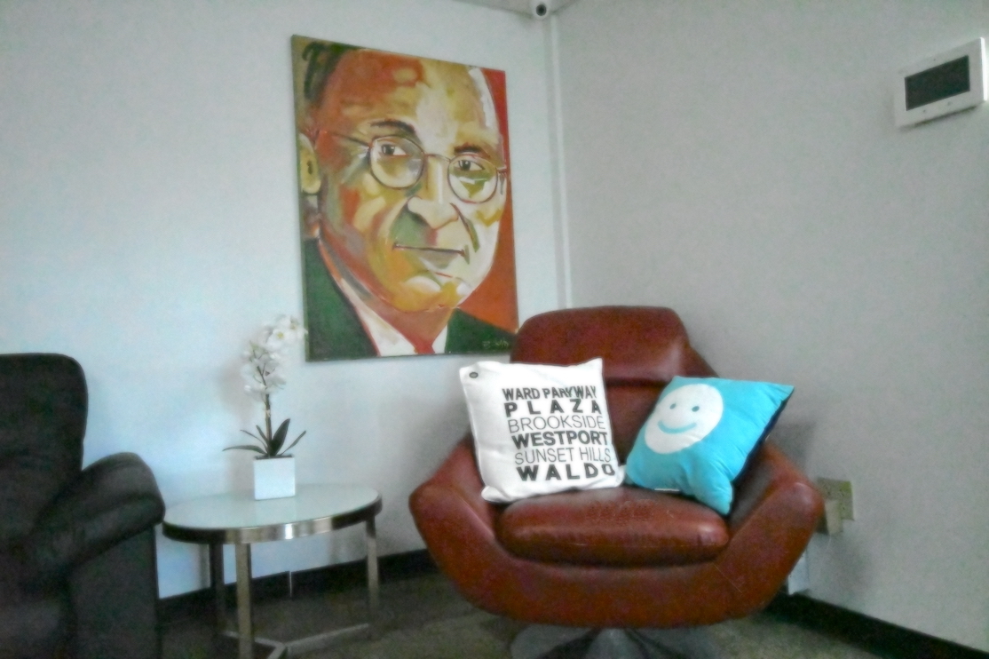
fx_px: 741
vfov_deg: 47.9
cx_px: 494
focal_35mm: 27
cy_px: 330
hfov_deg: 67.4
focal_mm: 18
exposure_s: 1/2500
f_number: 5.3
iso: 51200
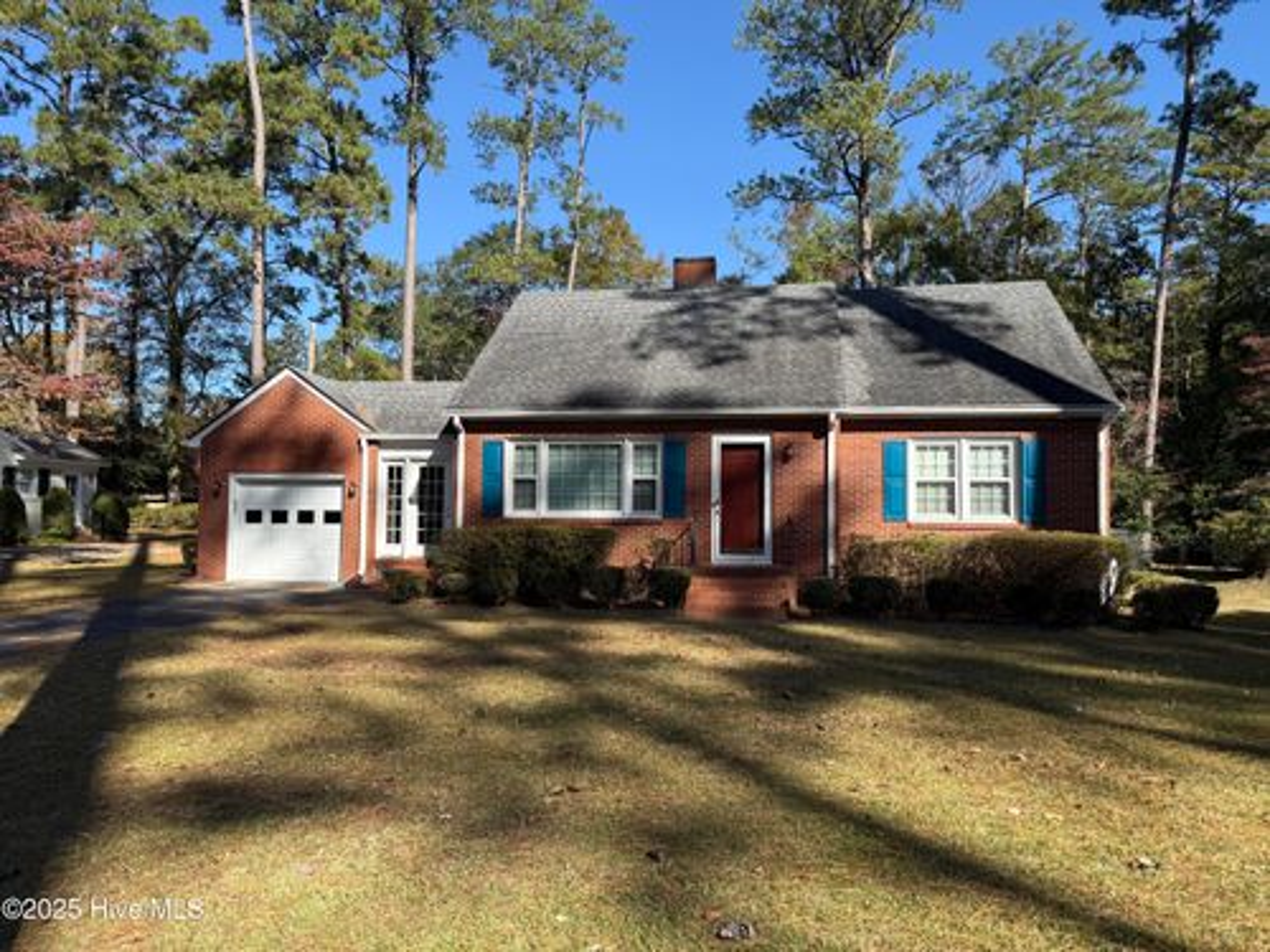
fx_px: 881
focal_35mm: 24
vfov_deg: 56.8
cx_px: 635
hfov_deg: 71.6
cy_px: 476
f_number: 1.78
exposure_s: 1/2299
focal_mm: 6.76
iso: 80
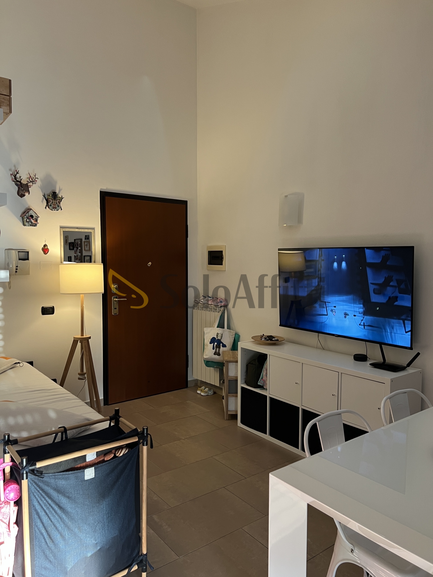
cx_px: 216
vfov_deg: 67.3
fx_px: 434
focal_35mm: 26
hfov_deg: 53.1
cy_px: 288
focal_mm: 5.7
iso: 125
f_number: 1.5
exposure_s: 1/50
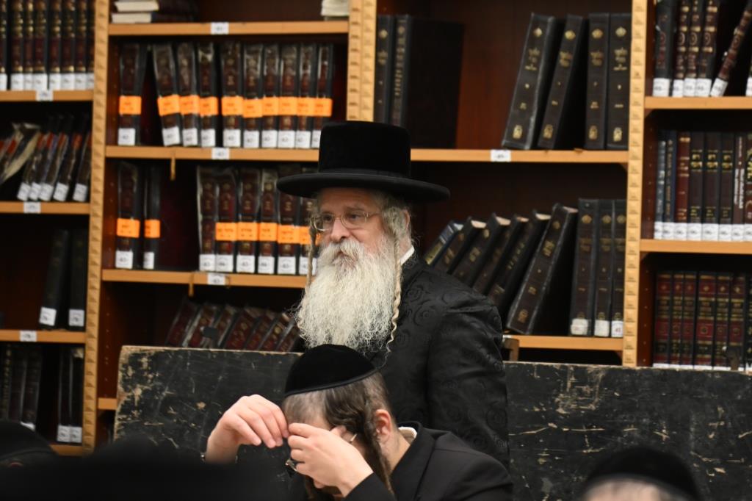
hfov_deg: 11.4
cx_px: 376
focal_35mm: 180
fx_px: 3759
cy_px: 250
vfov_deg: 7.6
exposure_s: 1/100
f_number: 4
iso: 1250
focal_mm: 120
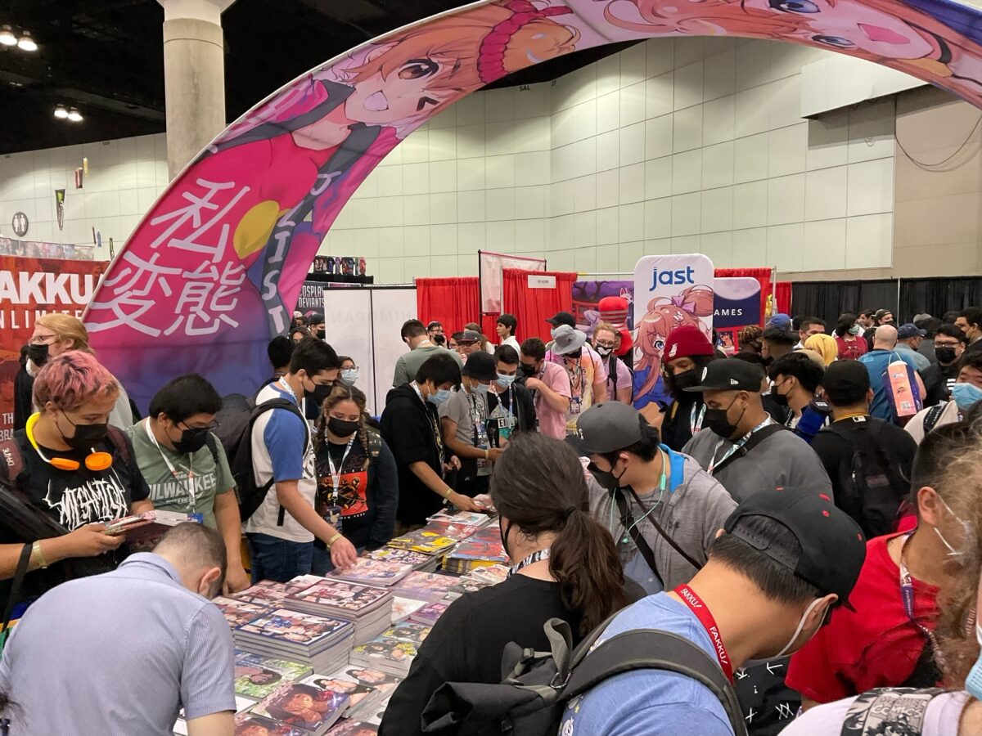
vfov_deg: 48.2
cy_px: 368
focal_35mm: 29
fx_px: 823
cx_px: 491
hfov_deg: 61.7
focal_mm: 3
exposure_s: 1/60
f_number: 1.8
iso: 160
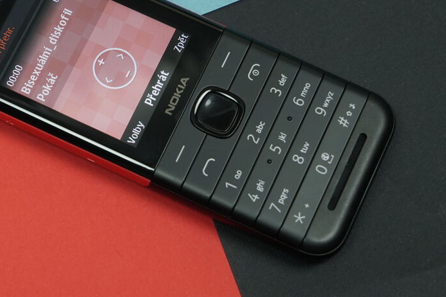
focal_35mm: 79
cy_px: 96
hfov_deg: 25.6
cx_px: 168
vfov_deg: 17.2
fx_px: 979
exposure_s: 1/125
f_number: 7.1
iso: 1250
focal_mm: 57
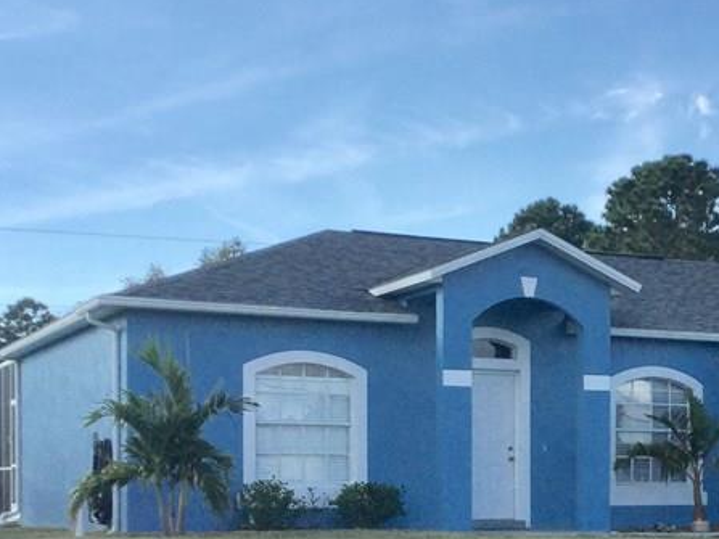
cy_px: 479
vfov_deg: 20.3
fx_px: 1474
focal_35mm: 71
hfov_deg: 26.9
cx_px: 565
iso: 25
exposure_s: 1/1164
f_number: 2.4
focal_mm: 3.3
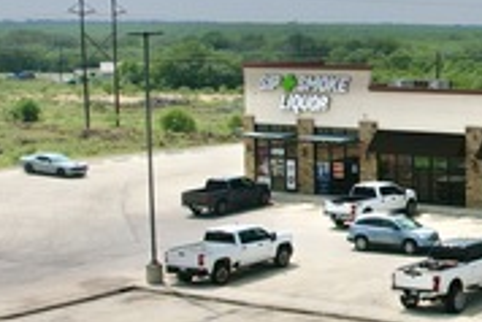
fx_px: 1059
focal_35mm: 79
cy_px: 147
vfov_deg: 17.3
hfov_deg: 23.3
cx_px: 588
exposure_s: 1/5000
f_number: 2.8
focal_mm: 8.38
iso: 110
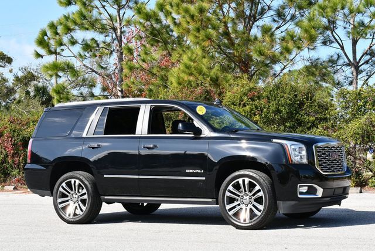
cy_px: 126
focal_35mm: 76
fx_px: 792
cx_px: 188
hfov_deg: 26.6
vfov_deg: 18.0
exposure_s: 1/250
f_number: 8
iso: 140
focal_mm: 38
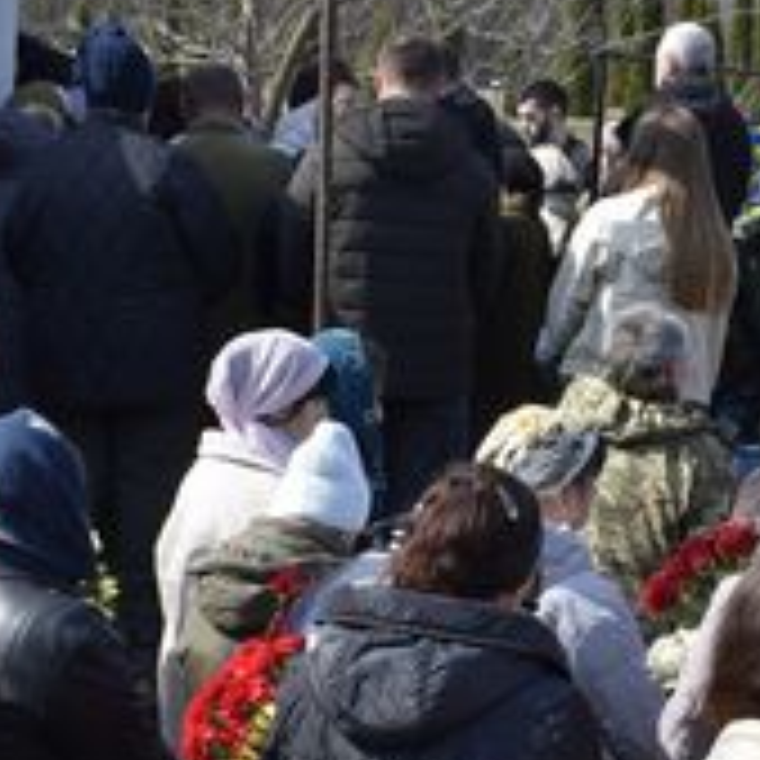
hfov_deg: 13.4
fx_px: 3226
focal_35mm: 130
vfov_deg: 13.4
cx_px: 405
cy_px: 623
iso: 200
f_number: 8
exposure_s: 1/250
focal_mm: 23
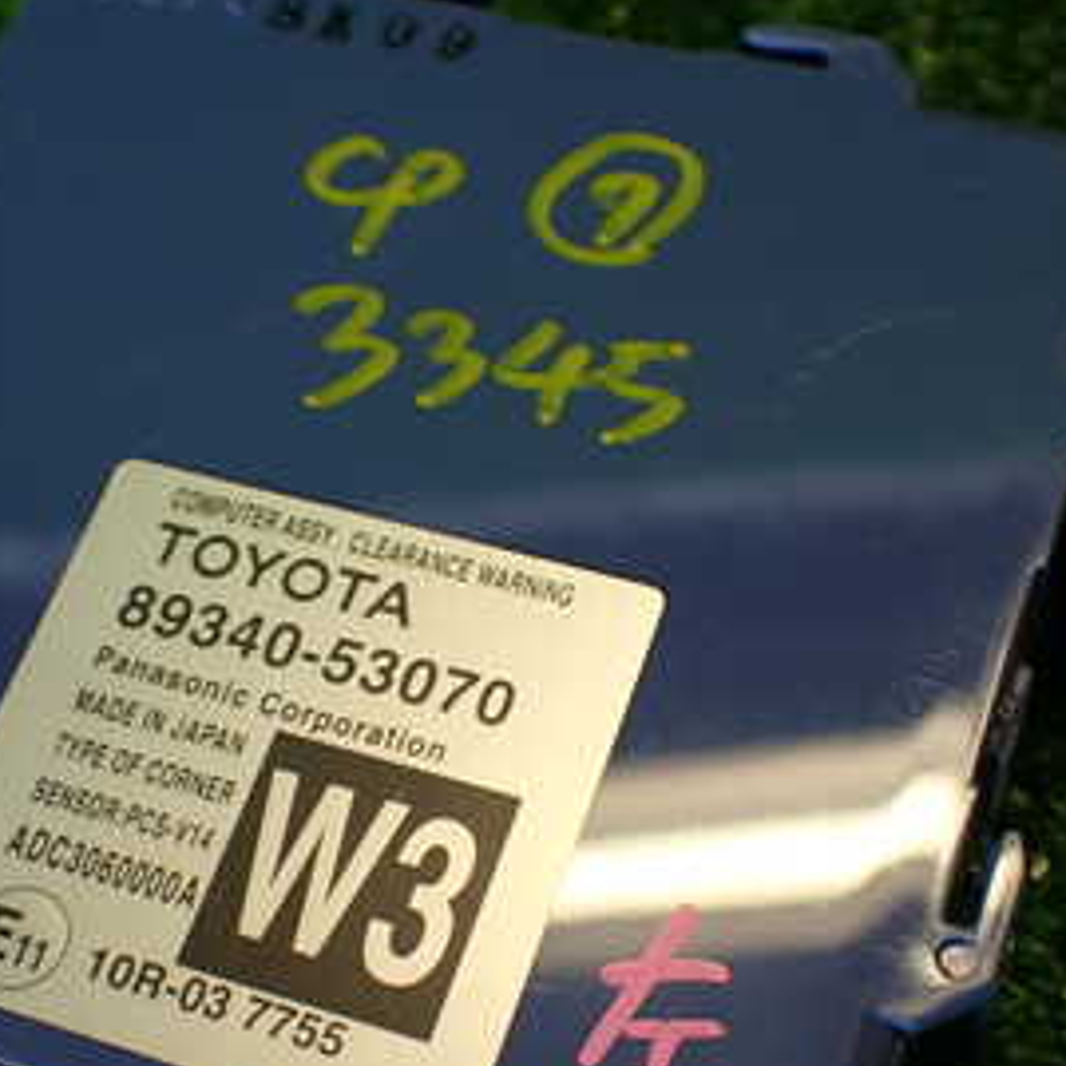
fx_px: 2195
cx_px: 400
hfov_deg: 27.2
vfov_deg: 27.1
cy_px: 717
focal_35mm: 63
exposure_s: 1/60
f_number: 2.4
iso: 125
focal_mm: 5.79
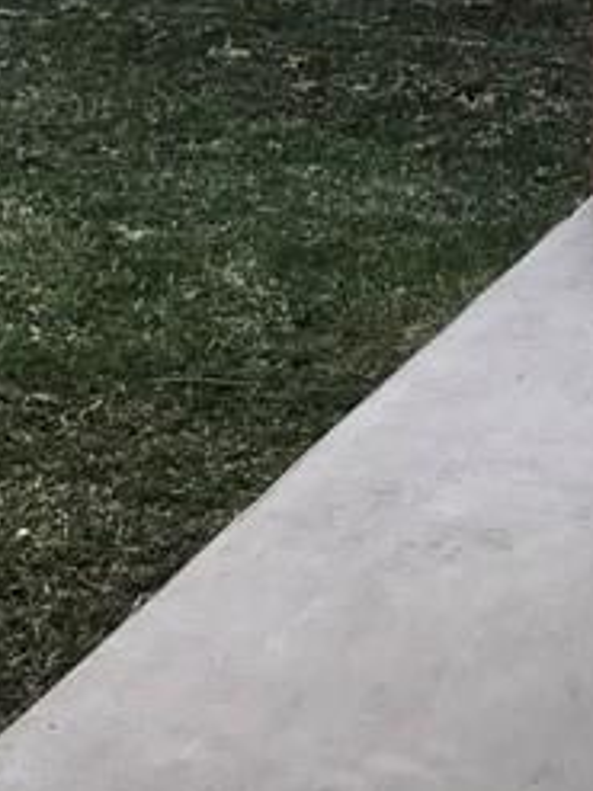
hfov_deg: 12.7
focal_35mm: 116
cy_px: -240
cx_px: 436
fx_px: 2652
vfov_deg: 16.1
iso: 25
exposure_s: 1/120
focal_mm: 3.99
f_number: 1.8
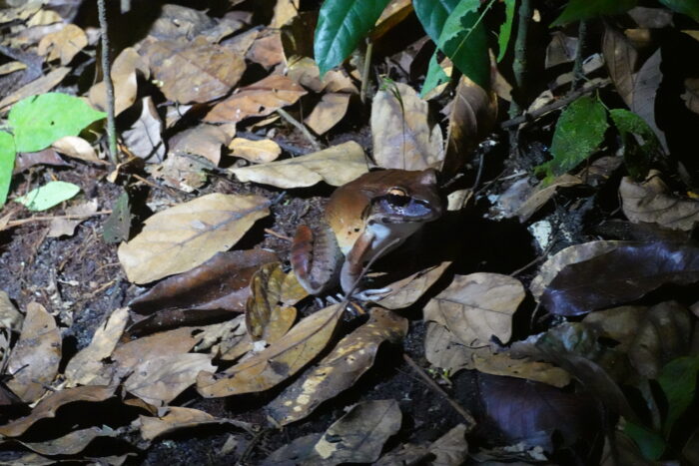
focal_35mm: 186
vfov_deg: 7.4
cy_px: 233
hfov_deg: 11.1
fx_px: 3612
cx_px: 350
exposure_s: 1/8
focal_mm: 67.21
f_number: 4.5
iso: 6400
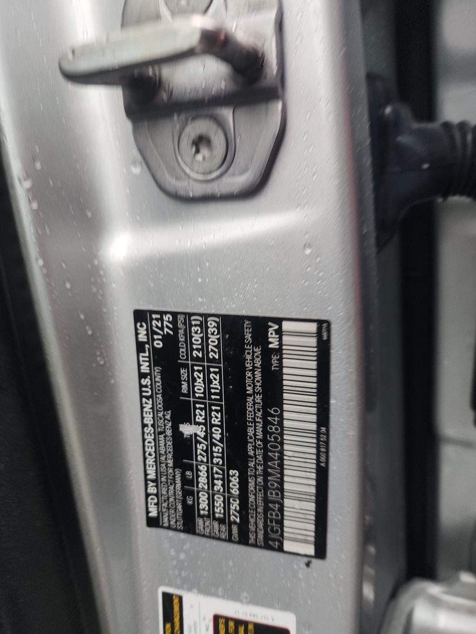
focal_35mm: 23
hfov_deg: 58.9
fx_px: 422
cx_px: 238
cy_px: 317
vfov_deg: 73.9
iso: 185
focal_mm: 6.4
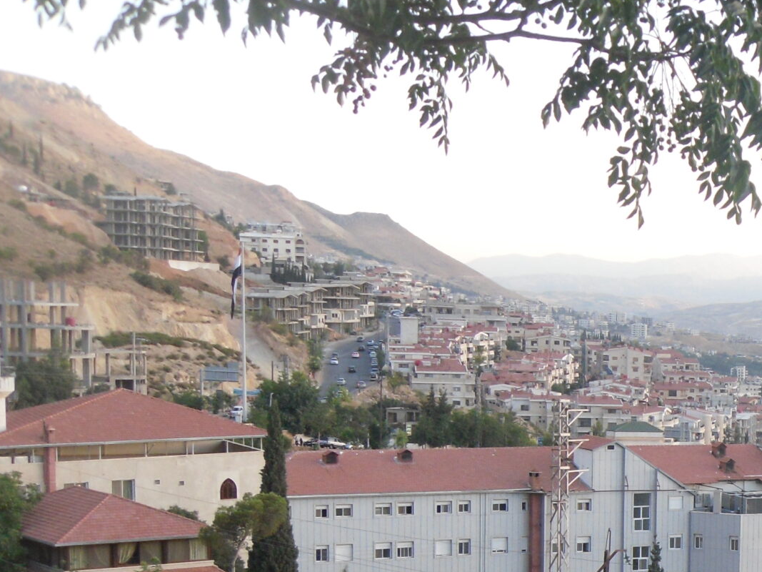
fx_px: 1849
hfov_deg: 21.7
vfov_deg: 17.1
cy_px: 613
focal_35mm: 84
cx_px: 897
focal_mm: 6.3
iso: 100
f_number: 3.5
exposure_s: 1/90
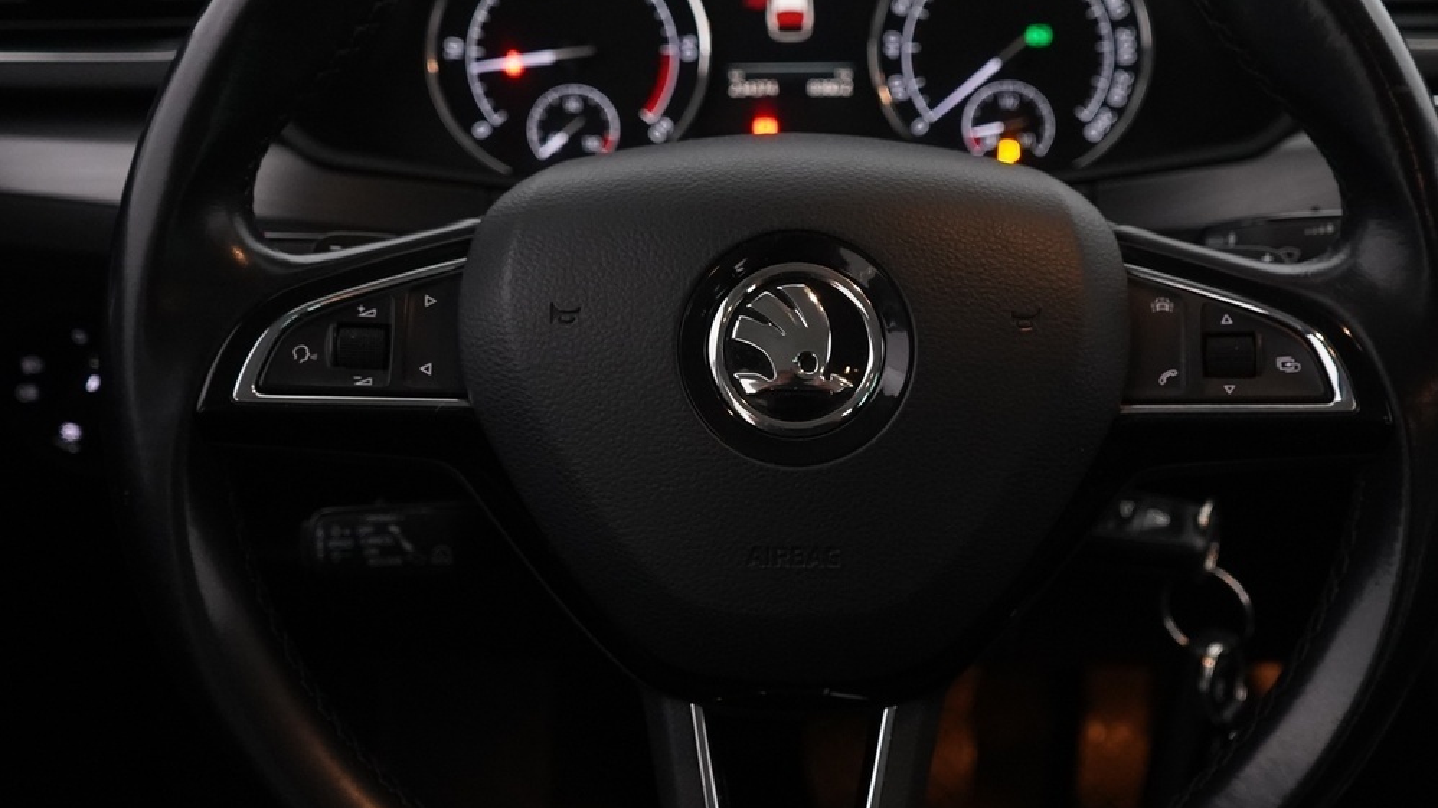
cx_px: 821
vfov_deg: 23.5
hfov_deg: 40.5
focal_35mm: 51
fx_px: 1944
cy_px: 346
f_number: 4
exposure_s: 1/60
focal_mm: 30
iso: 4000
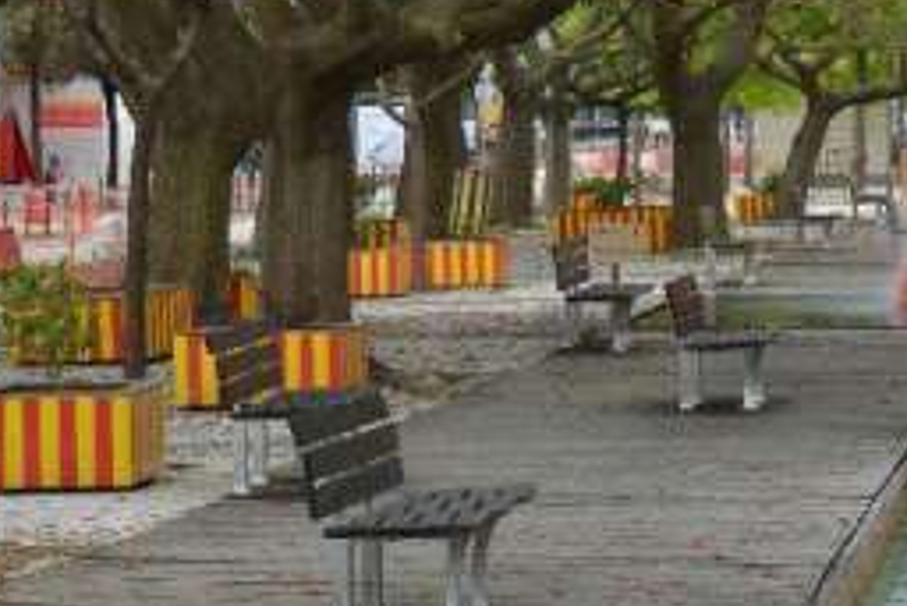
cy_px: 46
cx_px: 1084
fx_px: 5520
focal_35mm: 219
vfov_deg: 6.3
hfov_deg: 9.3
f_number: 16
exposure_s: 1/80
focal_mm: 70
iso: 400
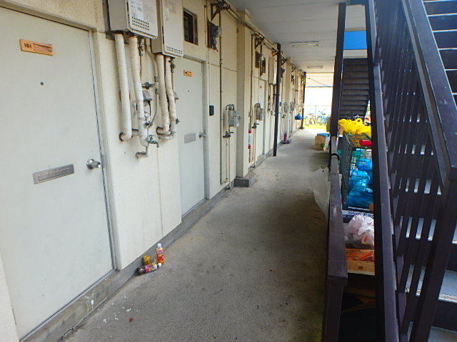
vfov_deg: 63.4
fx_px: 277
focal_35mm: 21
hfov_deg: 79.0
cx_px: 228
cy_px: 171
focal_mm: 3.7
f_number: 3.5
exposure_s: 1/100
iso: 125
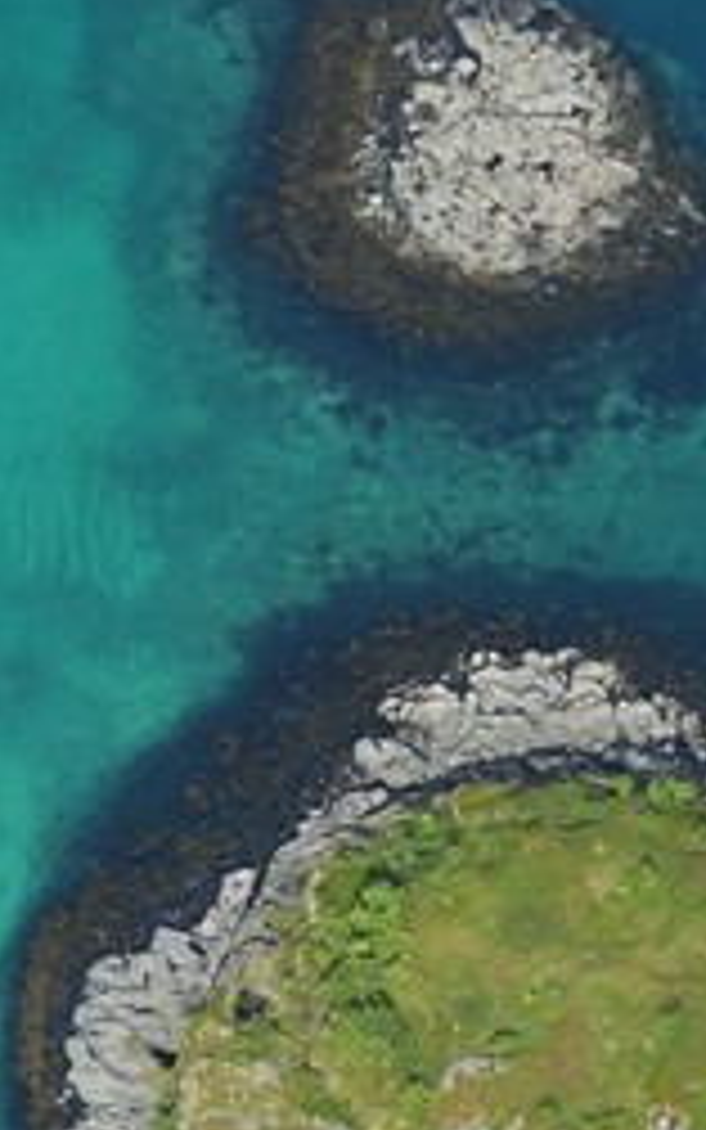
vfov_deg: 2.7
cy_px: 3156
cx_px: 652
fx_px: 23383
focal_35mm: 760
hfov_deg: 1.7
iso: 100
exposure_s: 1/1000
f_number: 4
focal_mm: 78
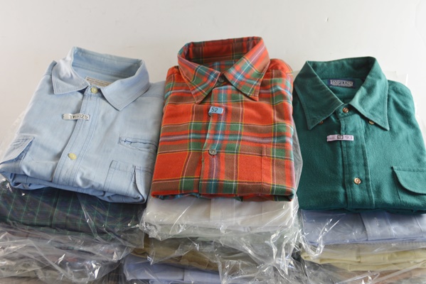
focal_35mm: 39
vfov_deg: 34.2
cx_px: 213
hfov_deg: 49.5
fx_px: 462
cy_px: 142
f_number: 4.5
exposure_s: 1/80
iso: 400
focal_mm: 26
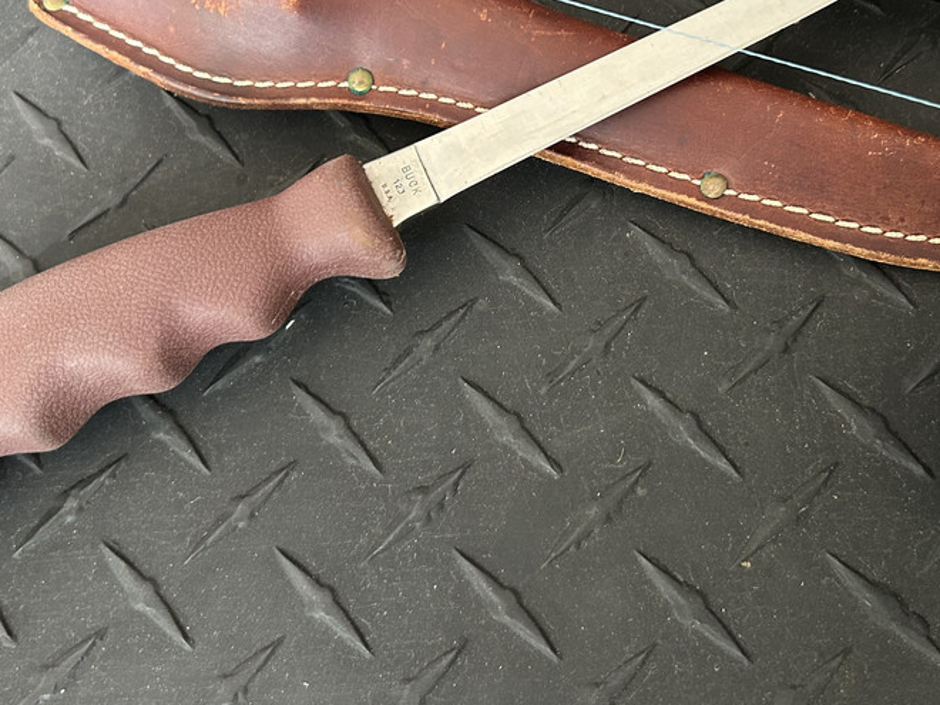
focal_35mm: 42
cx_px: 506
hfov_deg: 44.8
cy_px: 215
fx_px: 1141
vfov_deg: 33.9
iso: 160
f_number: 1.5
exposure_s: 1/60
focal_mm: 5.7
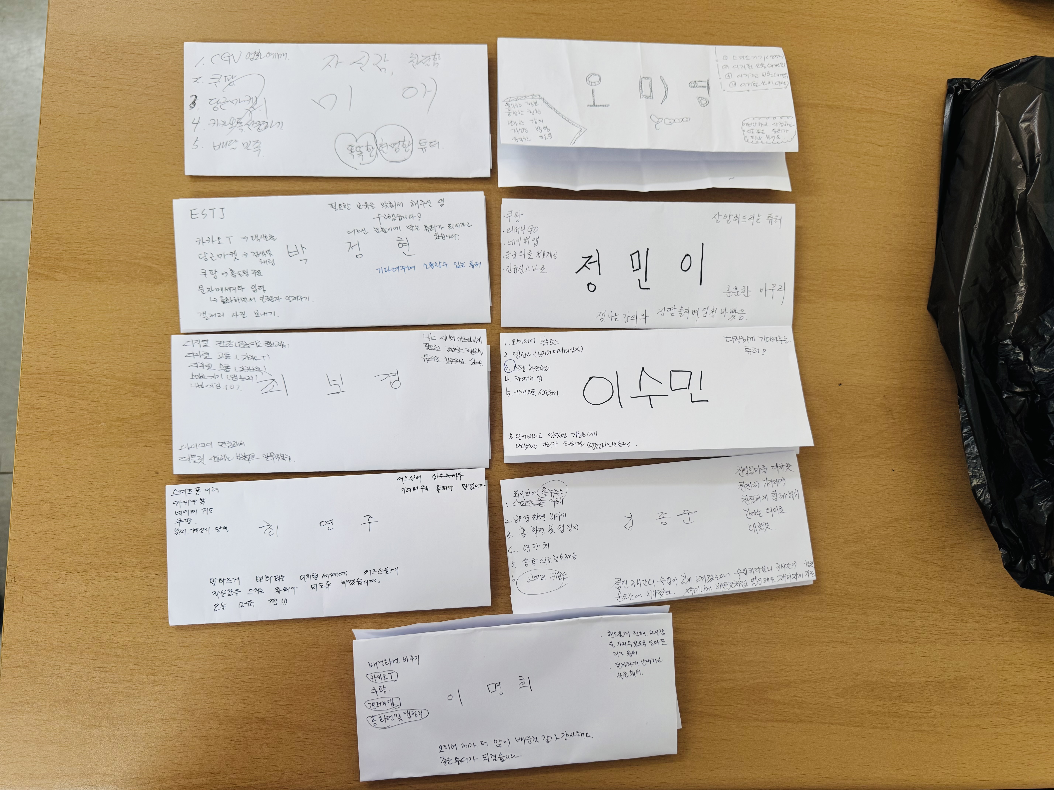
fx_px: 731
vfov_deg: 56.8
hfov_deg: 71.6
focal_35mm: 24
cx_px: 527
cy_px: 395
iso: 125
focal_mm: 6.76
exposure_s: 1/120
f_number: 1.78
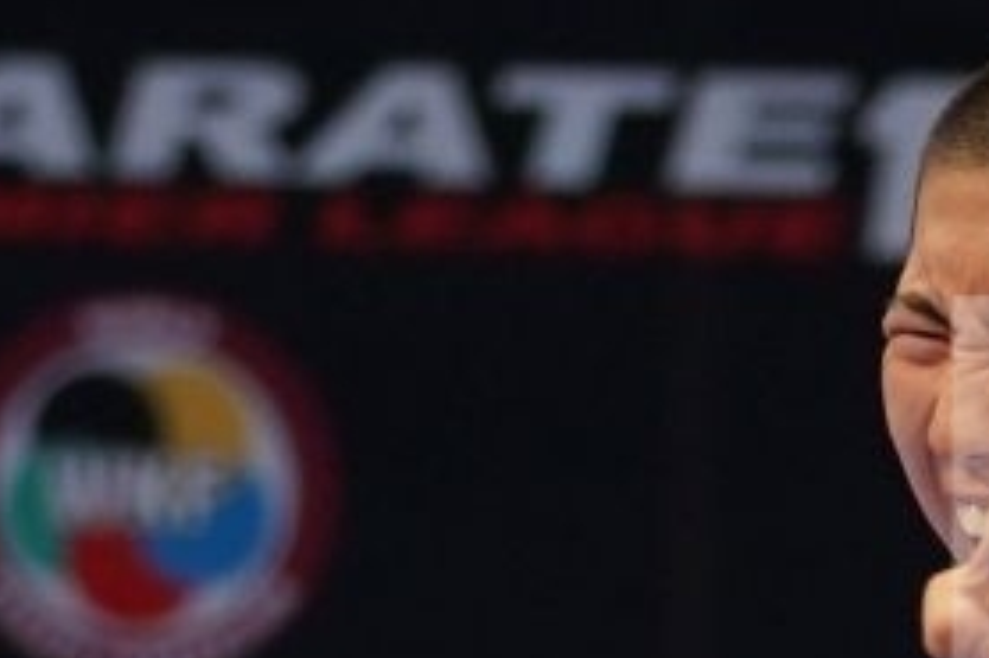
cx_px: 1284
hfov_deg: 2.3
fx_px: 24517
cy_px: 1878
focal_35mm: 893
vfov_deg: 1.5
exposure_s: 1/400
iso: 640
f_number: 2.8
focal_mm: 92
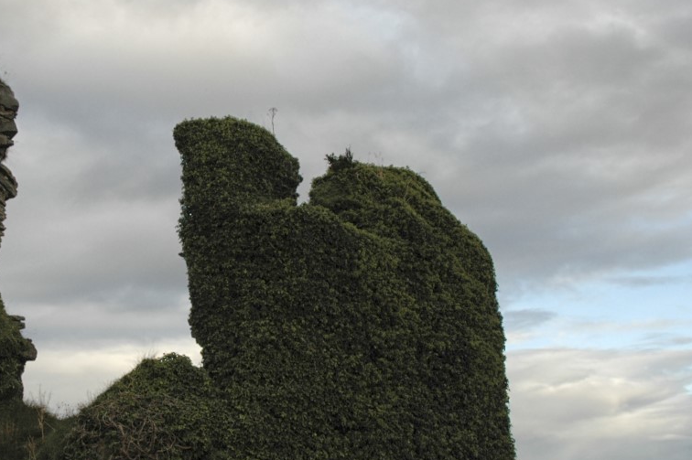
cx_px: 159
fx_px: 1114
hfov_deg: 33.7
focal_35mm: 58
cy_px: 294
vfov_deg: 23.3
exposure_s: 1/250
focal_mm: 18
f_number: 8
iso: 200
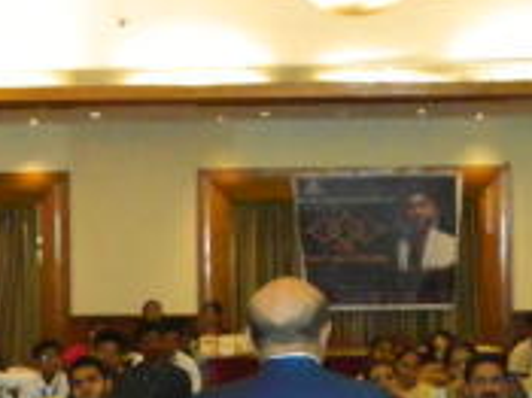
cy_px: 196
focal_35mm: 117
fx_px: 1797
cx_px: 301
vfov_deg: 12.6
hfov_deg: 16.8
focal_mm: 7.3
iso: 1600
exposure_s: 1/100
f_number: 3.5
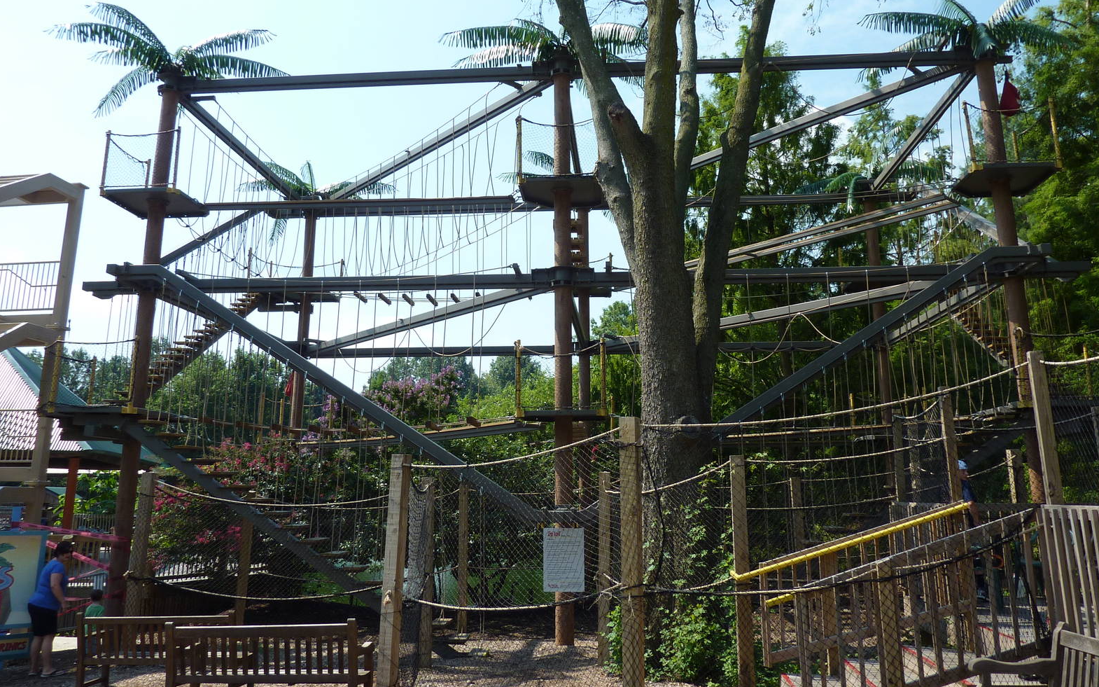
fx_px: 809
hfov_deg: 68.4
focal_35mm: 27
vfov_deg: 45.9
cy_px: 290
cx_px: 556
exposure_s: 1/640
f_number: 3.5
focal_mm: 4.1
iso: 80
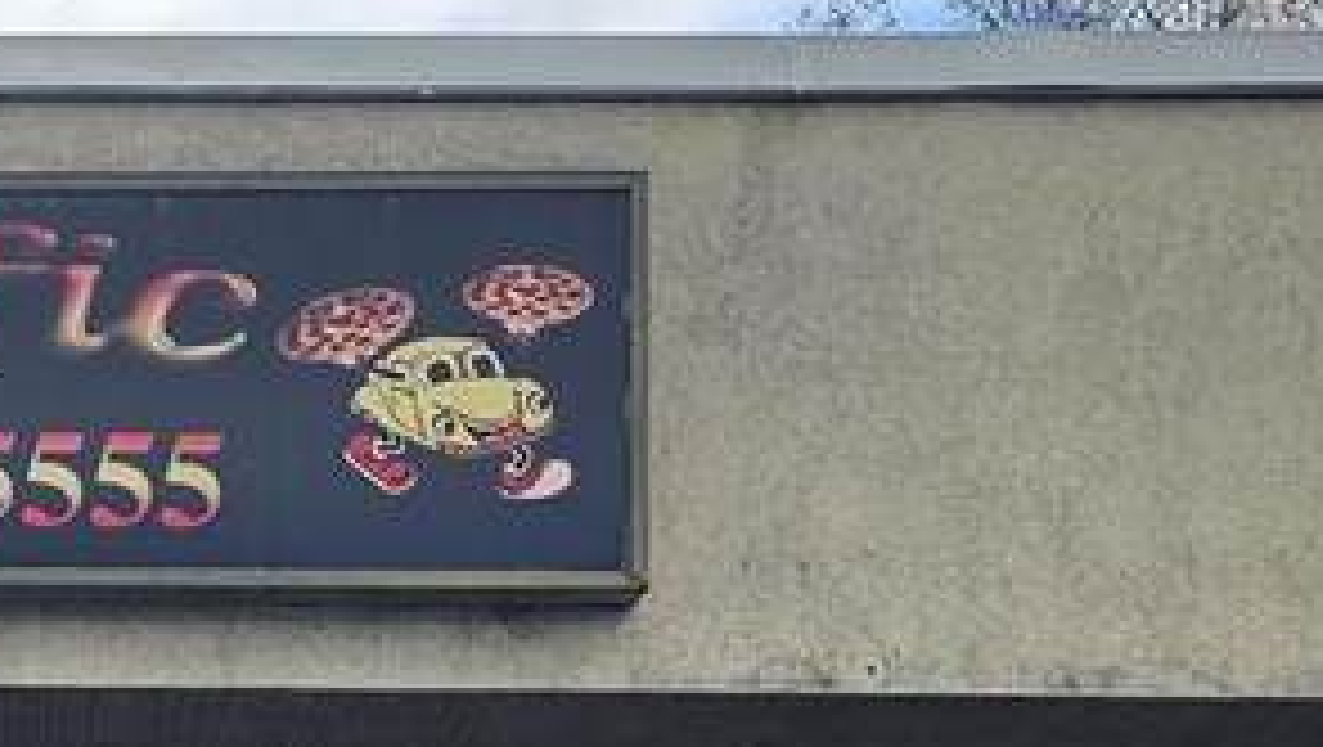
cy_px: 922
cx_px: -140
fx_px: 3827
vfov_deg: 10.9
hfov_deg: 18.8
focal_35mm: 109
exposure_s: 1/353
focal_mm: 6.3
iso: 10
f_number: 1.7
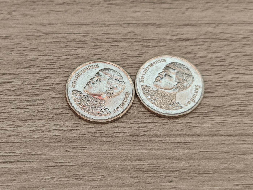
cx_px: 126
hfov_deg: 26.0
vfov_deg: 19.6
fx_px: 548
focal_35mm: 75
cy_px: 95
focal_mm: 8.7
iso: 640
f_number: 1.9
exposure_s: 1/50
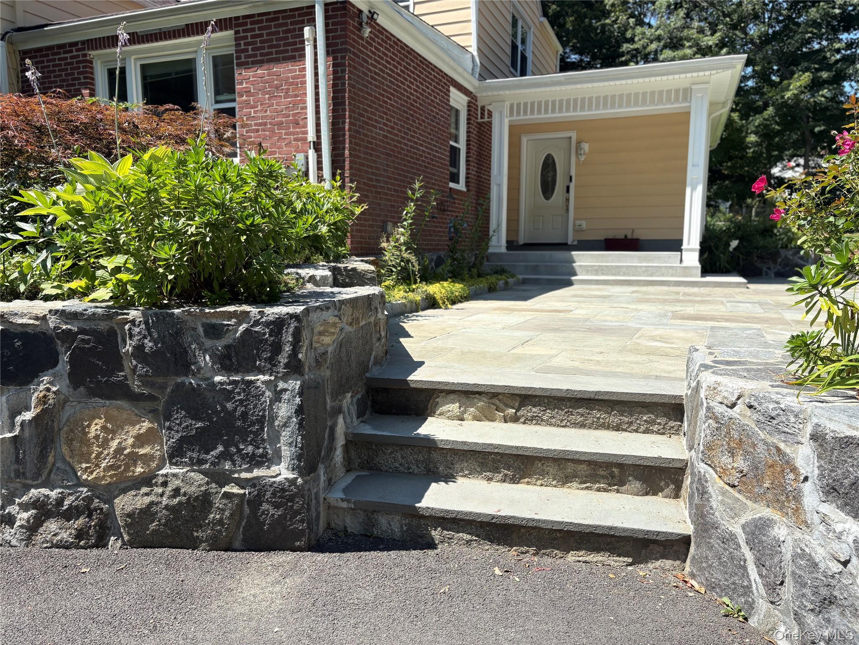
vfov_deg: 53.1
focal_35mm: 26
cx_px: 430
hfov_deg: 67.3
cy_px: 322
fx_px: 645
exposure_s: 1/1751
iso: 50
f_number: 1.6
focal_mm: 5.96
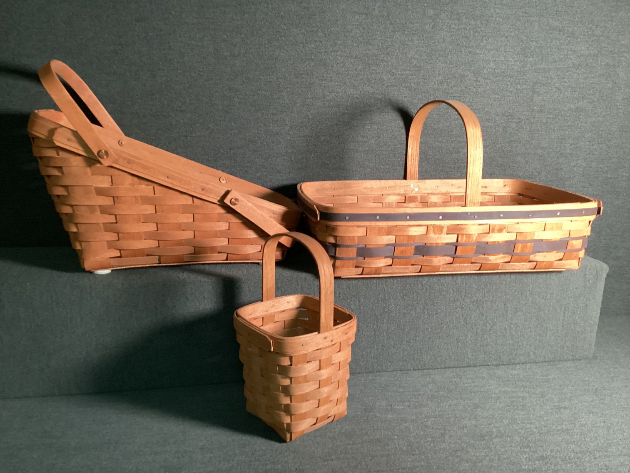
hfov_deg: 58.3
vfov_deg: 45.4
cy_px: 236
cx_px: 315
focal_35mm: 31
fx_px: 564
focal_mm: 3.3
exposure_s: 1/40
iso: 250
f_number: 2.4
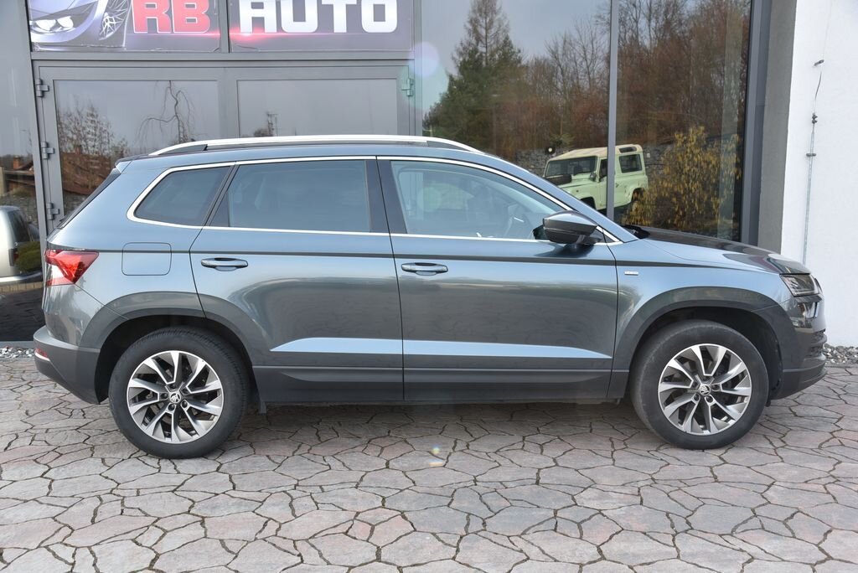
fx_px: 811
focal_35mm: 34
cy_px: 286
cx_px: 429
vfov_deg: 38.9
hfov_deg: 55.8
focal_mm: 34
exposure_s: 1/160
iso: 500
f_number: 6.3
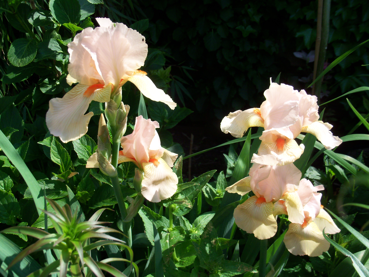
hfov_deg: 52.6
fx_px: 373
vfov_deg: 40.7
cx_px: 184
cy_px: 138
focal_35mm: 35
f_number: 3
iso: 80
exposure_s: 1/640
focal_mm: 6.3
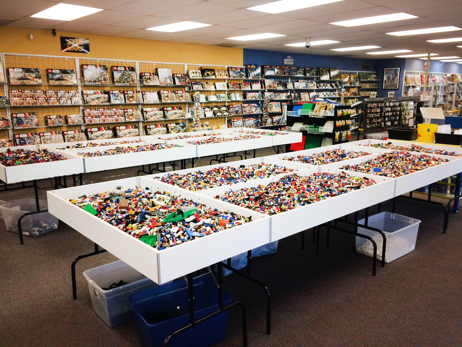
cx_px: 231
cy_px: 174
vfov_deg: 48.2
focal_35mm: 29
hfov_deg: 61.7
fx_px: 387
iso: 40
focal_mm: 4.15
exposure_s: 1/30
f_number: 2.2
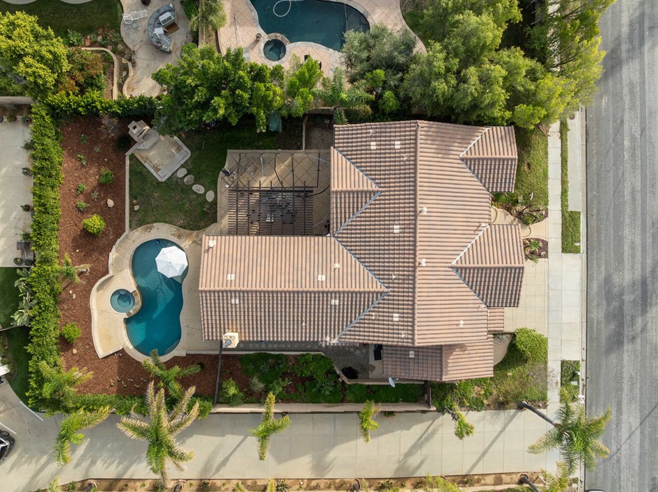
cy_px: 247
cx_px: 313
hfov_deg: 67.3
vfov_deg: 53.0
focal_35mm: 26
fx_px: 494
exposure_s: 1/240
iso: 100
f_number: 4.5
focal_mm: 12.29
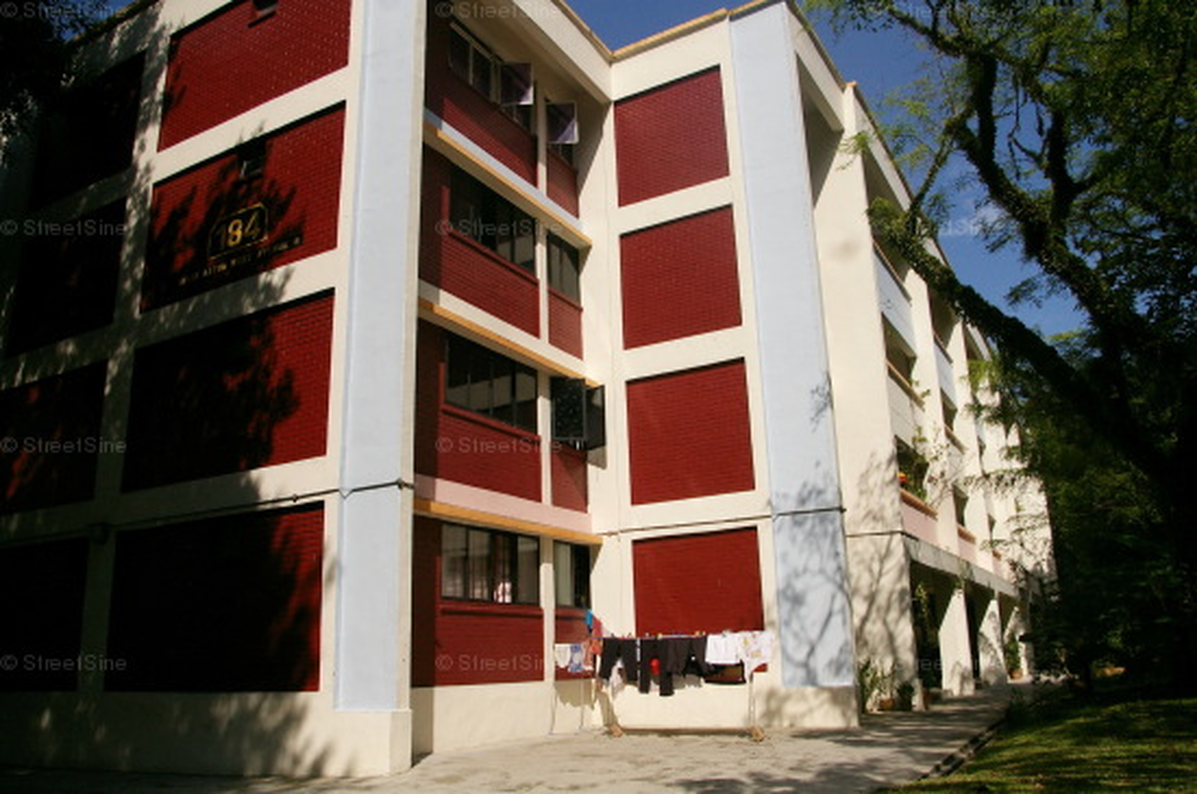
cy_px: 397
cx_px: 598
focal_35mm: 27
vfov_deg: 47.8
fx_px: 896
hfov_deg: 67.5
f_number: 6.7
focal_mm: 18
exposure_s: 1/4000
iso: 400
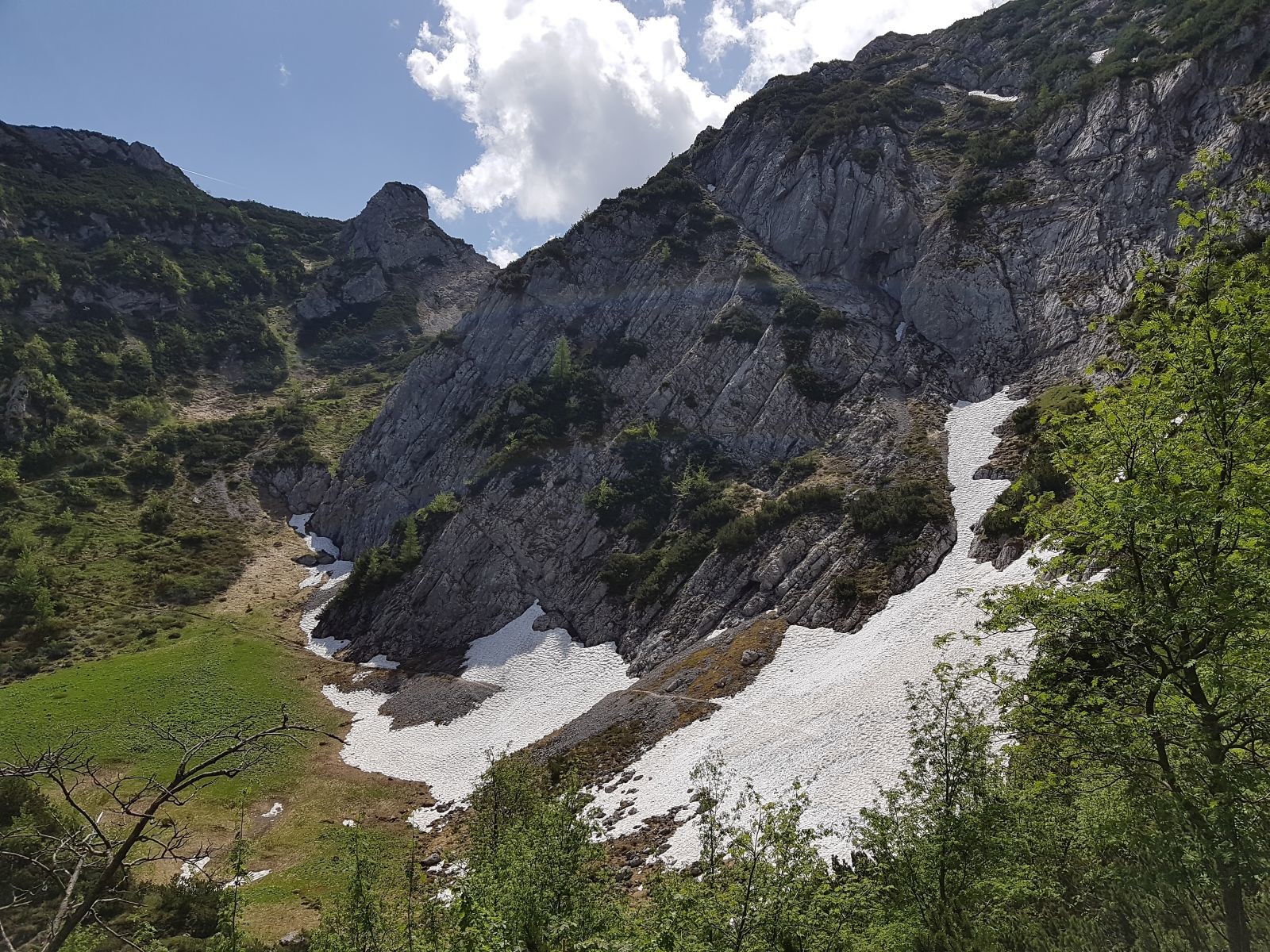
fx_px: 954
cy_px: 476
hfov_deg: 67.3
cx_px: 635
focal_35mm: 26
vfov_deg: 53.1
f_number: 1.7
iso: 50
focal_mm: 4.2
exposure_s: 1/4816
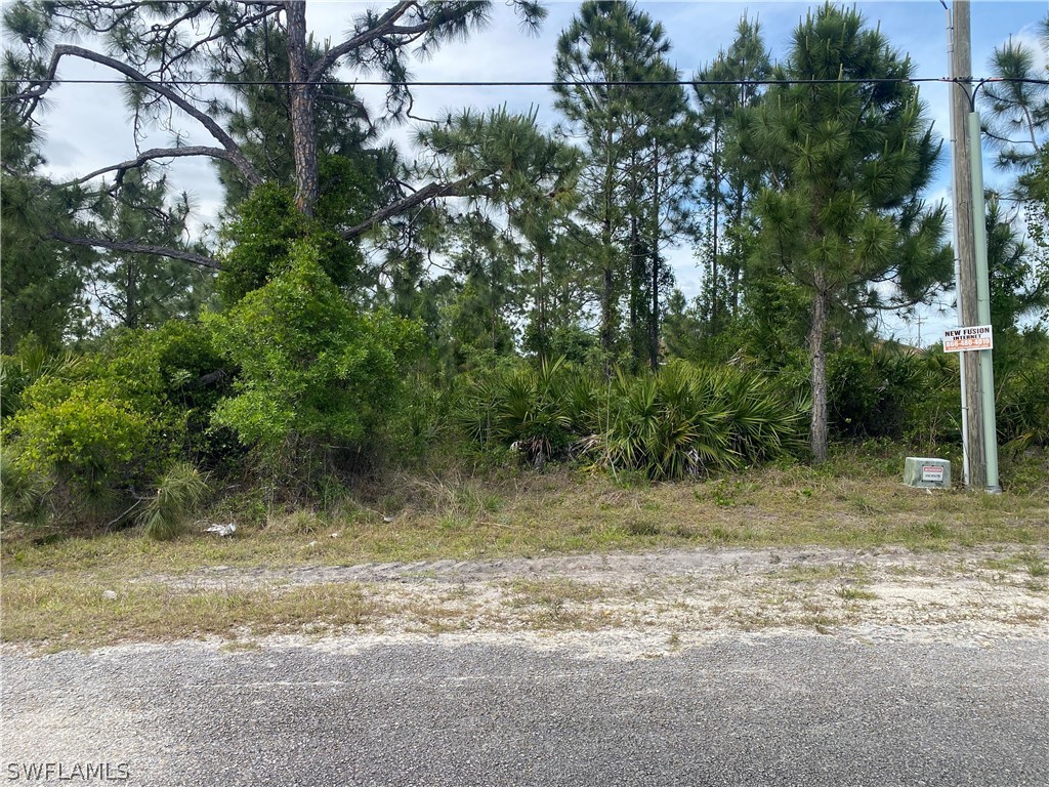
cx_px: 524
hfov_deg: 67.3
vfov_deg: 53.1
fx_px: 788
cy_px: 394
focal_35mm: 26
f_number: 1.8
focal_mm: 4.25
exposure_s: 1/1124
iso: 32
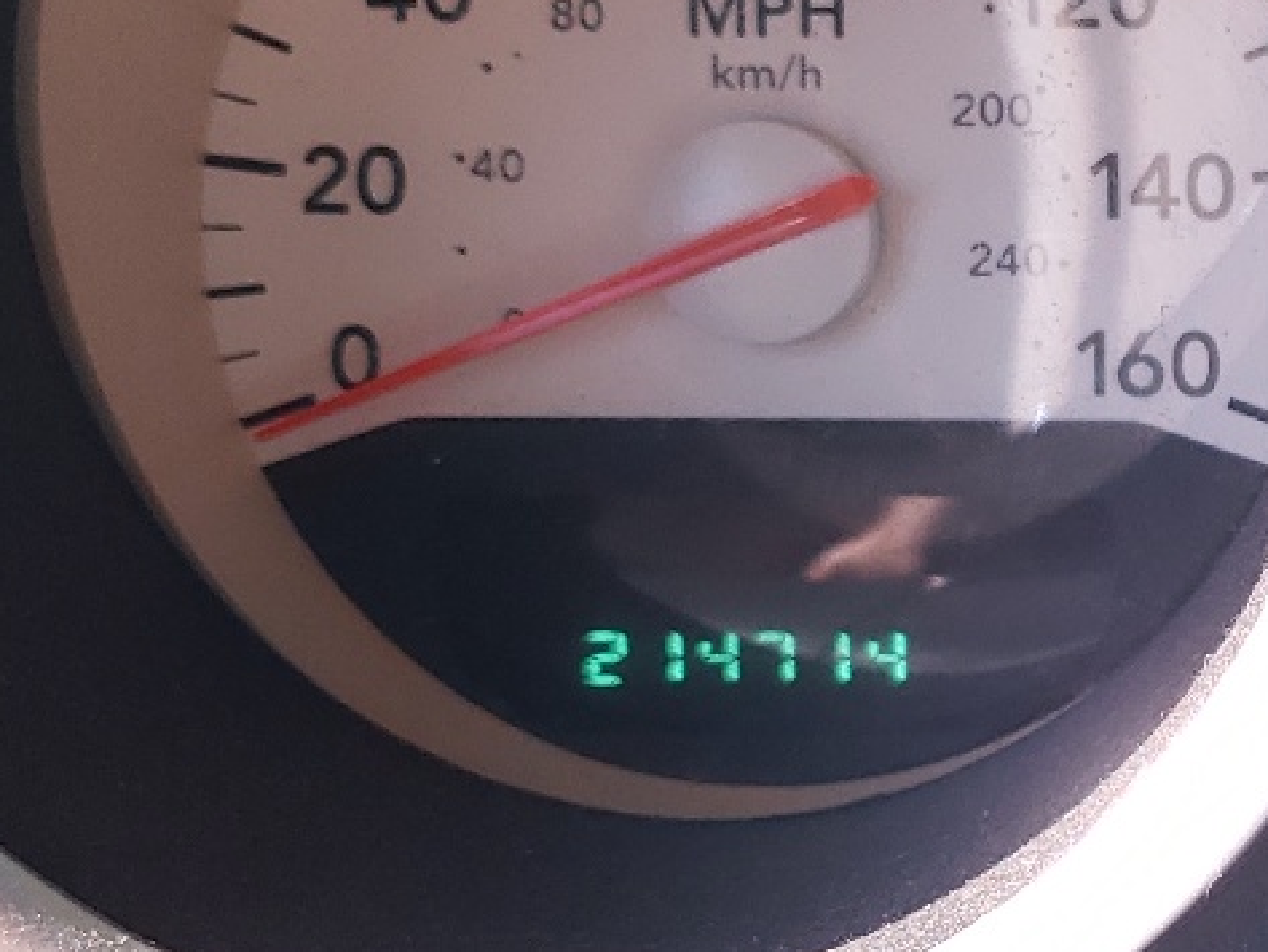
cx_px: 1598
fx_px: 3224
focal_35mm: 88
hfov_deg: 20.5
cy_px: 442
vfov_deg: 16.8
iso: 97
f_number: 1.5
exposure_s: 1/60.2
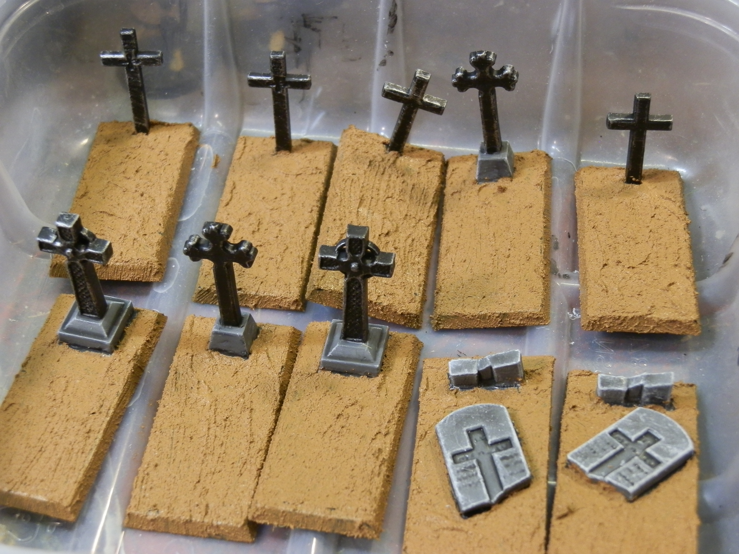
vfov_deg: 24.0
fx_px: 1302
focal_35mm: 61
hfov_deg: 31.7
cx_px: 370
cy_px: 277
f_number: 3.7
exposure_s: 1/13
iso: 200
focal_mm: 10.99
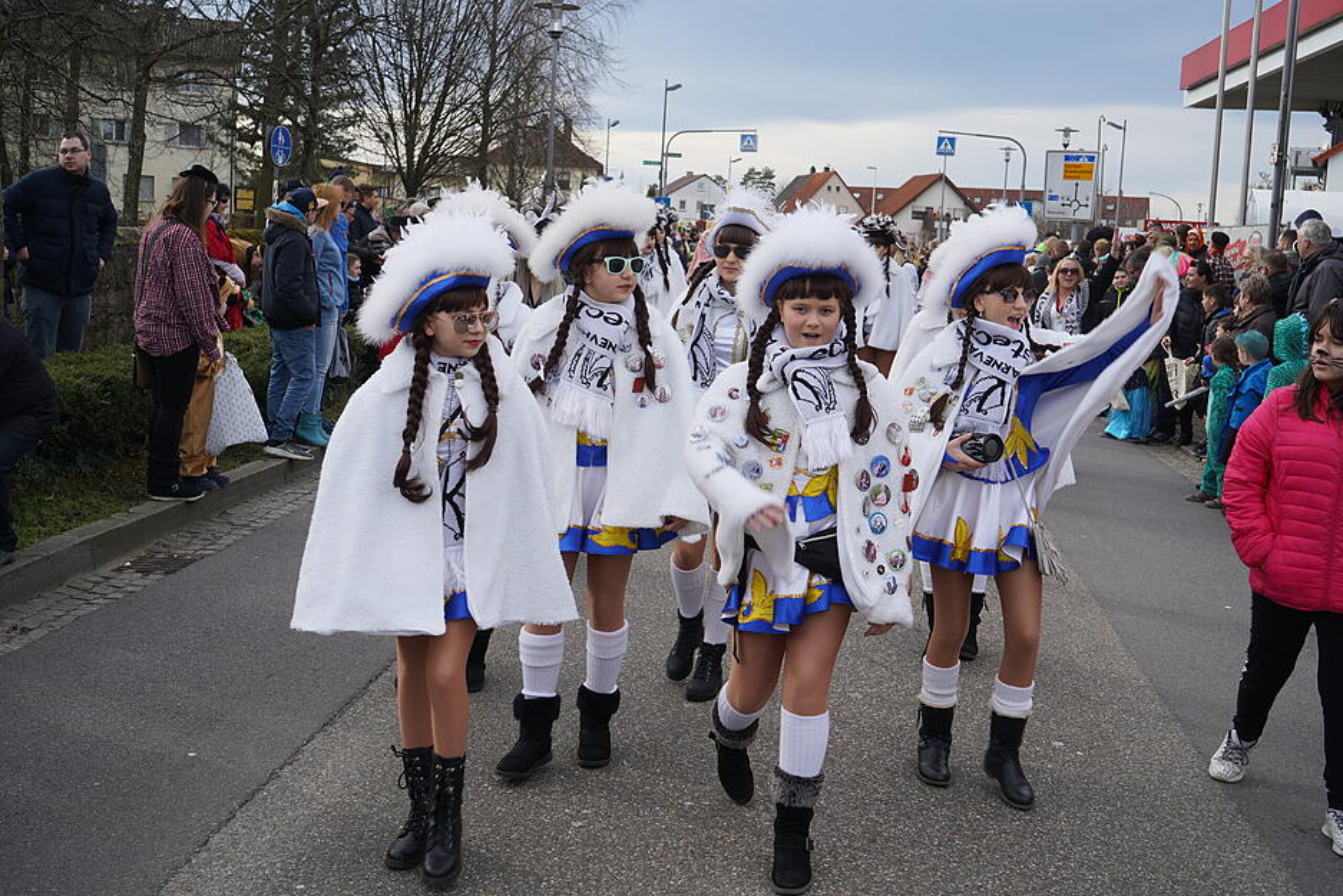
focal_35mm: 42
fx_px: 1567
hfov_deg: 46.4
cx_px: 672
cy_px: 448
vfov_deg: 31.9
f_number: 9
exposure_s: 1/160
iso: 125
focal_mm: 42
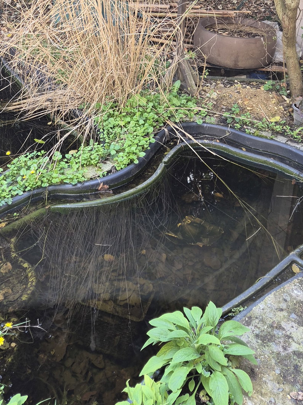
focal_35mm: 46
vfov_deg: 38.6
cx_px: 147
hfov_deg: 31.5
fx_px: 537
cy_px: 45
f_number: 1.8
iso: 80
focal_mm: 5.4
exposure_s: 1/180
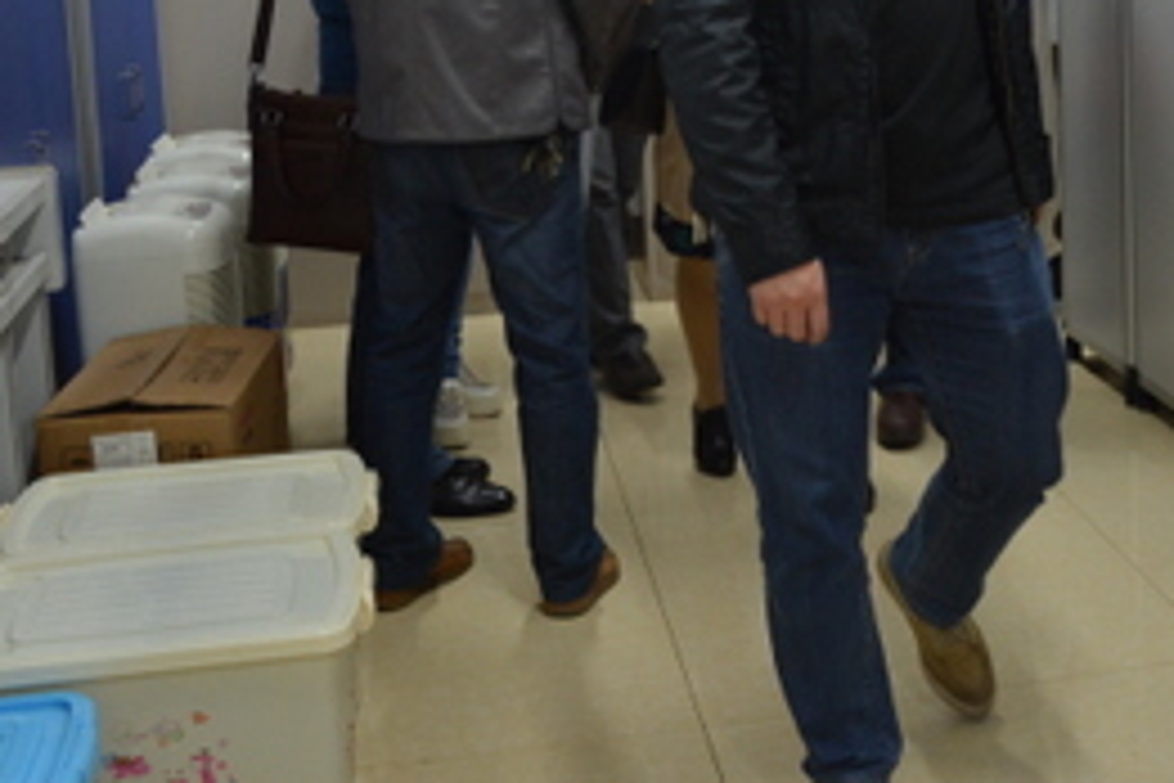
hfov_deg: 31.6
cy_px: -54
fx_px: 2022
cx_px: 918
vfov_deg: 21.0
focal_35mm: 62
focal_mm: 18
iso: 800
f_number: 4
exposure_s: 1/60
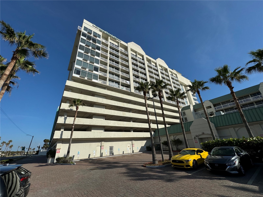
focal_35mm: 14
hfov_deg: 102.1
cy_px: 98
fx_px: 106
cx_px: 132
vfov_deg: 85.7
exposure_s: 1/4630
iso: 40
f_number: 2.2
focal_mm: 2.22
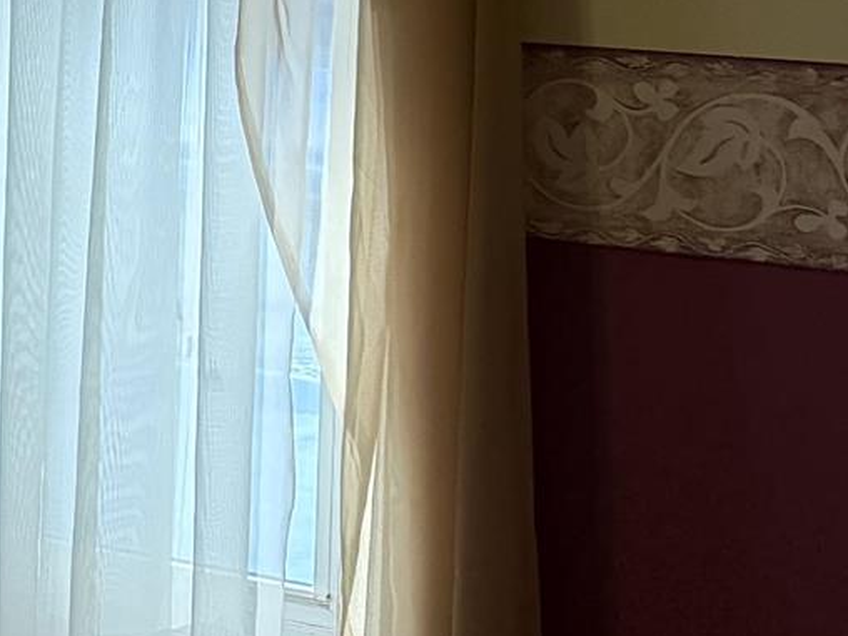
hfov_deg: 10.8
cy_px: -35
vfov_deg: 10.1
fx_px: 3552
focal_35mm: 145
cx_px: -1404
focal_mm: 6.76
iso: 125
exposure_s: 1/230
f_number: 1.78
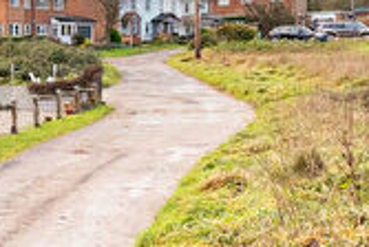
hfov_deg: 20.6
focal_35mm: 67
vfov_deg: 20.3
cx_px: -301
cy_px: 77
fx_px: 688
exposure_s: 1/800
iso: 1600
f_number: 7.1
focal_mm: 16
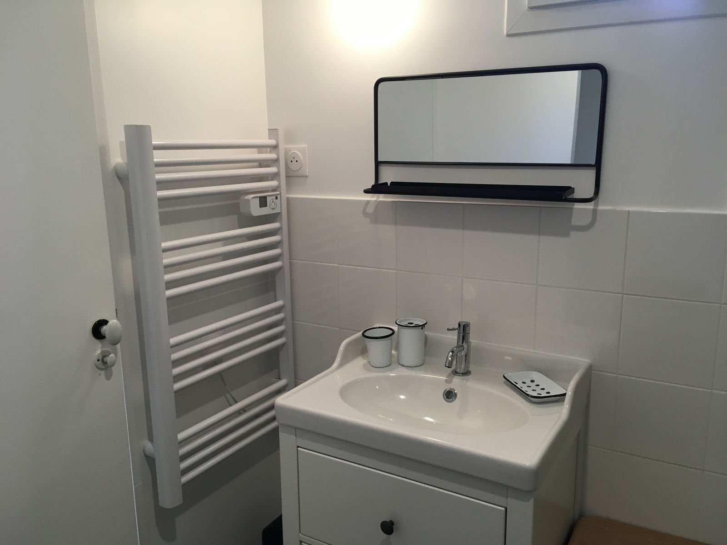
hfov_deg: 61.7
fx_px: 609
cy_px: 272
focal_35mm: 29
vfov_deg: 48.2
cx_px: 364
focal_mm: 4.15
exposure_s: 1/33
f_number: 2.2
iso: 50
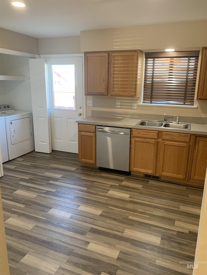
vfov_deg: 67.3
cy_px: 138
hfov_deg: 53.1
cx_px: 104
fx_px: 207
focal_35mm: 26
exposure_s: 1/60
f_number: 1.8
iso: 100
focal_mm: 4.25
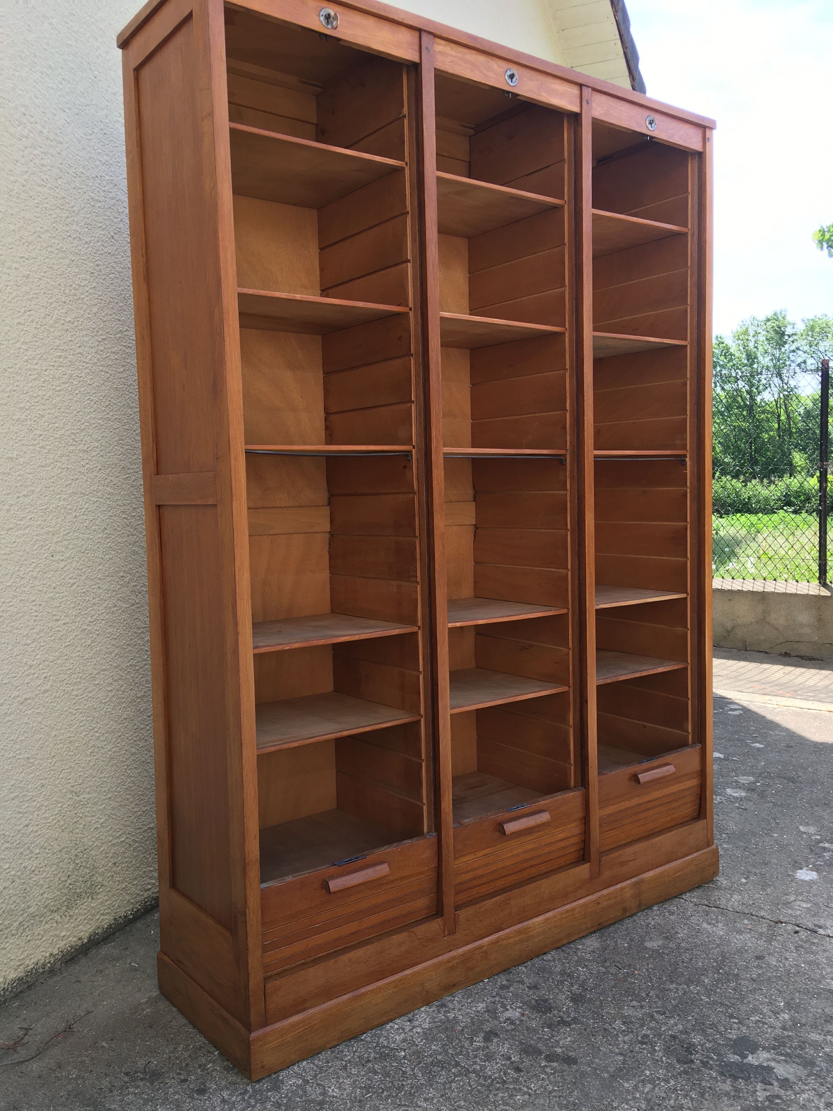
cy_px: 556
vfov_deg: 61.7
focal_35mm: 29
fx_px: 930
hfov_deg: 48.2
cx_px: 416
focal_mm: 4.15
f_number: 2.2
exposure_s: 1/262
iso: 25
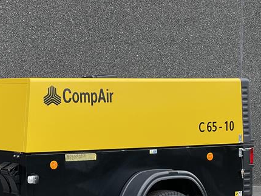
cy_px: 178
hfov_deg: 16.3
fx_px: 898
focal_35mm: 119
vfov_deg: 12.4
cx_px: 31
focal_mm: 7.5
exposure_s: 1/119
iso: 20
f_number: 2.2
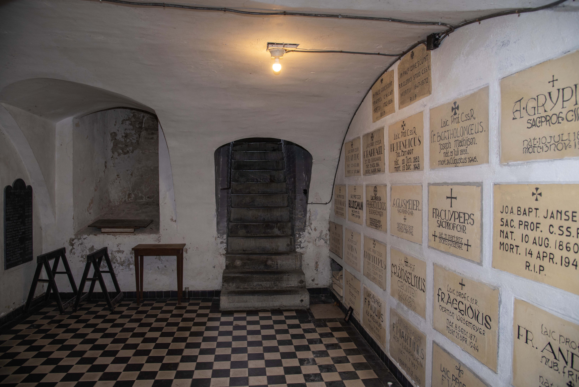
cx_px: 290
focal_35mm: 24
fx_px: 386
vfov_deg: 53.2
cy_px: 194
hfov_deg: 73.7
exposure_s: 1/80
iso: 800
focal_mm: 24
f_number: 5.6
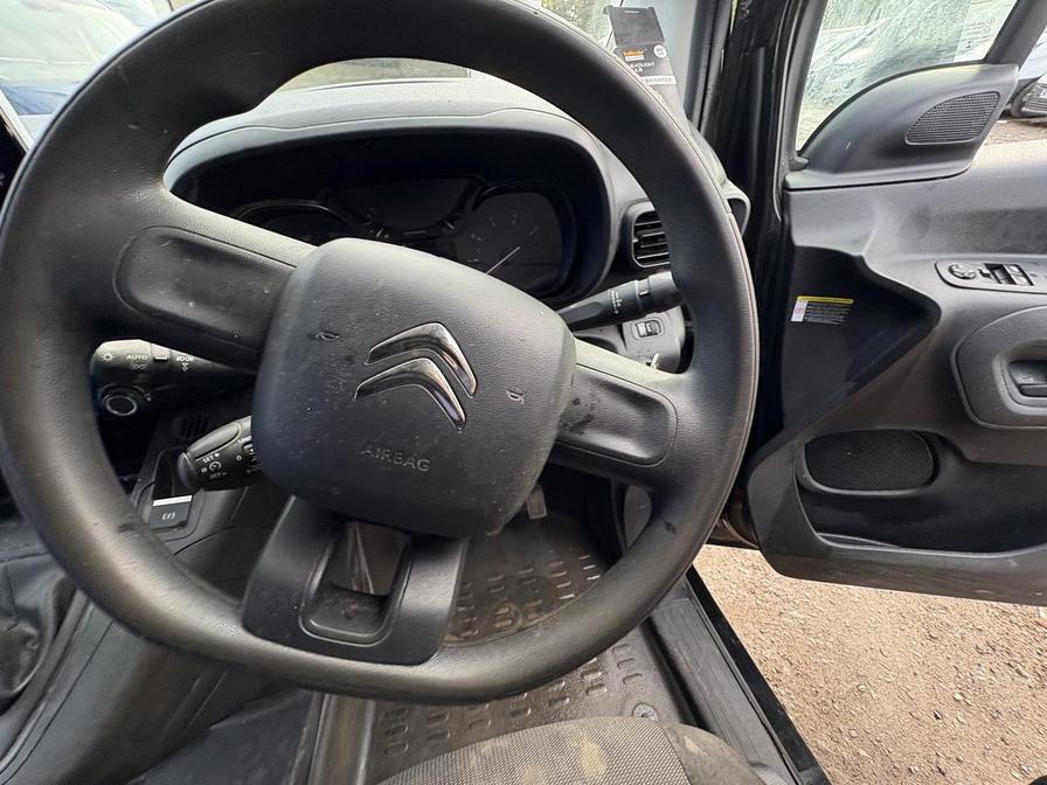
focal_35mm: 14
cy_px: 392
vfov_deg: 85.7
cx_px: 524
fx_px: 423
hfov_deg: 102.1
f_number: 2.2
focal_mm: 2.22
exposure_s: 1/99
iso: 125
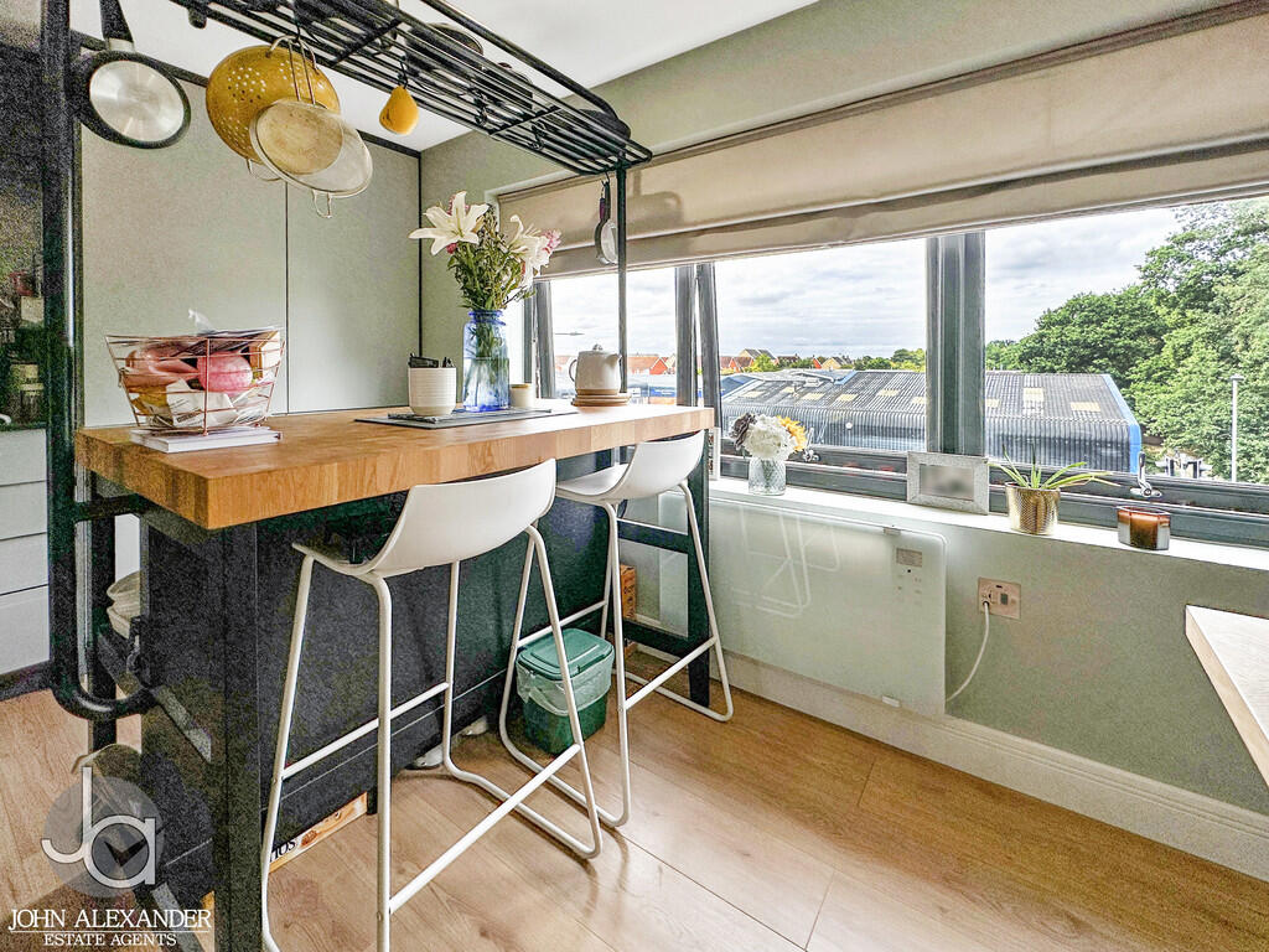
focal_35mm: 14
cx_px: 634
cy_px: 476
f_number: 2.2
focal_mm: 2.22
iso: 40
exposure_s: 1/445
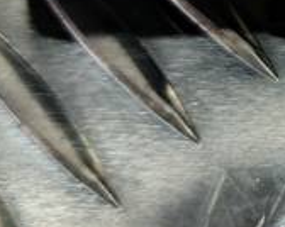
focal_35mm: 161
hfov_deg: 10.8
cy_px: -161
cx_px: 590
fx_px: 1356
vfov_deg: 9.2
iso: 113
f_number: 1.6
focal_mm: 4.11
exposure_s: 1/66.7
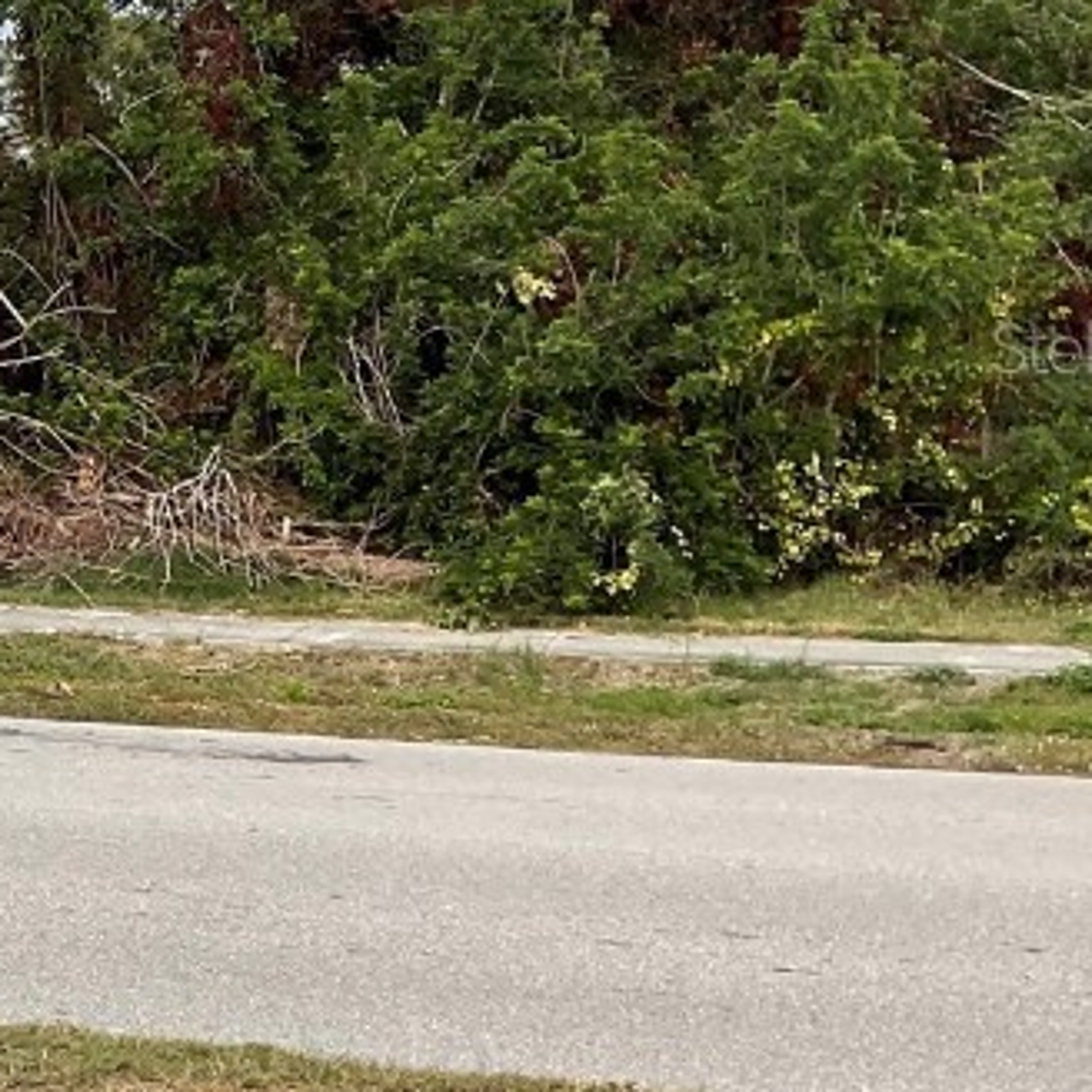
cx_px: -400
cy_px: 346
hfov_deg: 19.6
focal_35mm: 80
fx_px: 2855
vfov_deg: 21.6
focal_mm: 3
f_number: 1.8
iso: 16
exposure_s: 1/1786
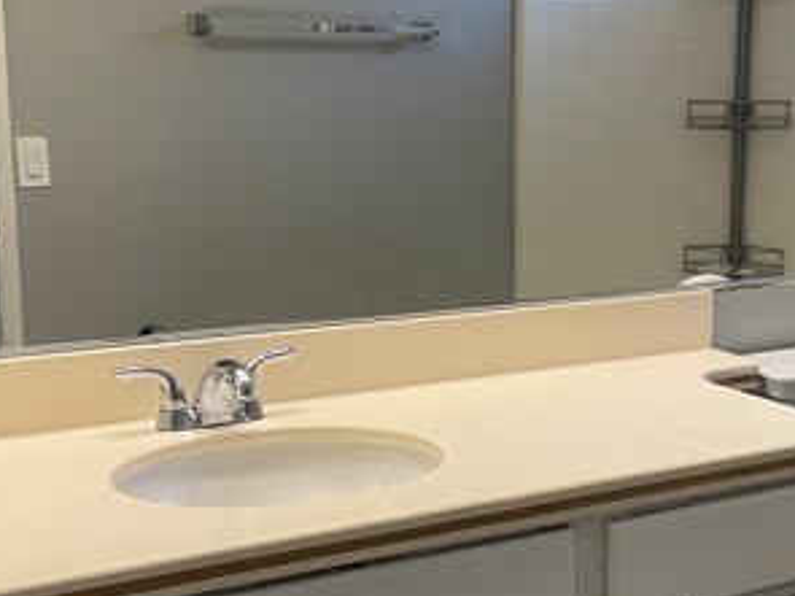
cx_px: 504
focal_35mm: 63
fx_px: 1446
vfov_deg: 23.3
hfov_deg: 30.6
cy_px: 334
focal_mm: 3
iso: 50
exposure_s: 1/60
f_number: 1.8
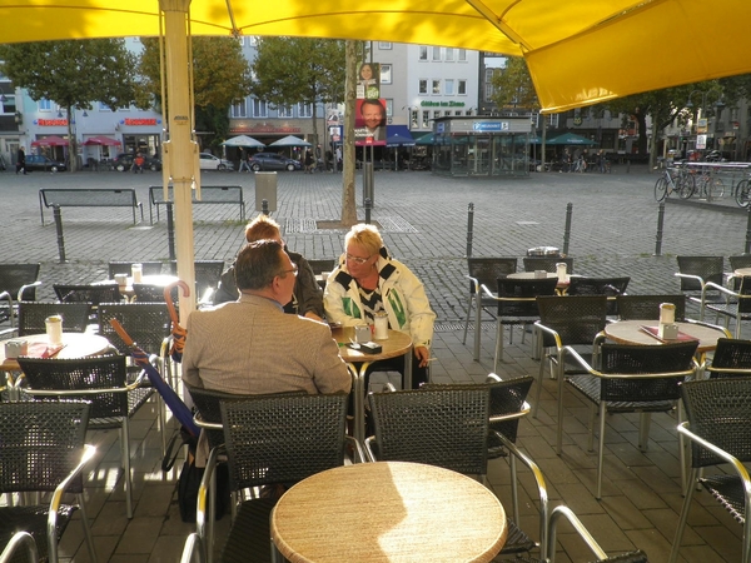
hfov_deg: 55.4
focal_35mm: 33
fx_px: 716
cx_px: 376
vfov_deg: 42.9
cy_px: 282
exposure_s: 1/100
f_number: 3.7
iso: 64
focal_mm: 5.9
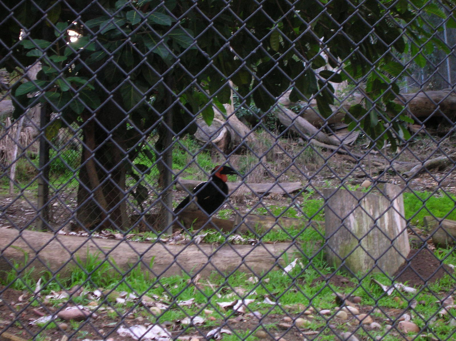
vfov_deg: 14.5
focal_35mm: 102
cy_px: 170
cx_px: 228
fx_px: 1342
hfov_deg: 19.3
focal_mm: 17.1
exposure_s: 1/60.1
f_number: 4.9
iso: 94
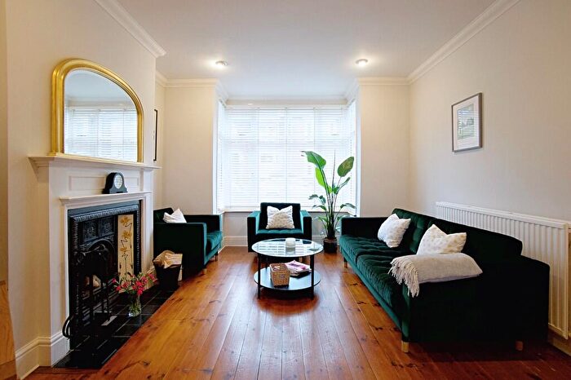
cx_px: 286
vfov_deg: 77.3
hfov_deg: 100.4
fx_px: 238
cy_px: 190
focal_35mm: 15
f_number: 4
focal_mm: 10
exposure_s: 1/160
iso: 1000
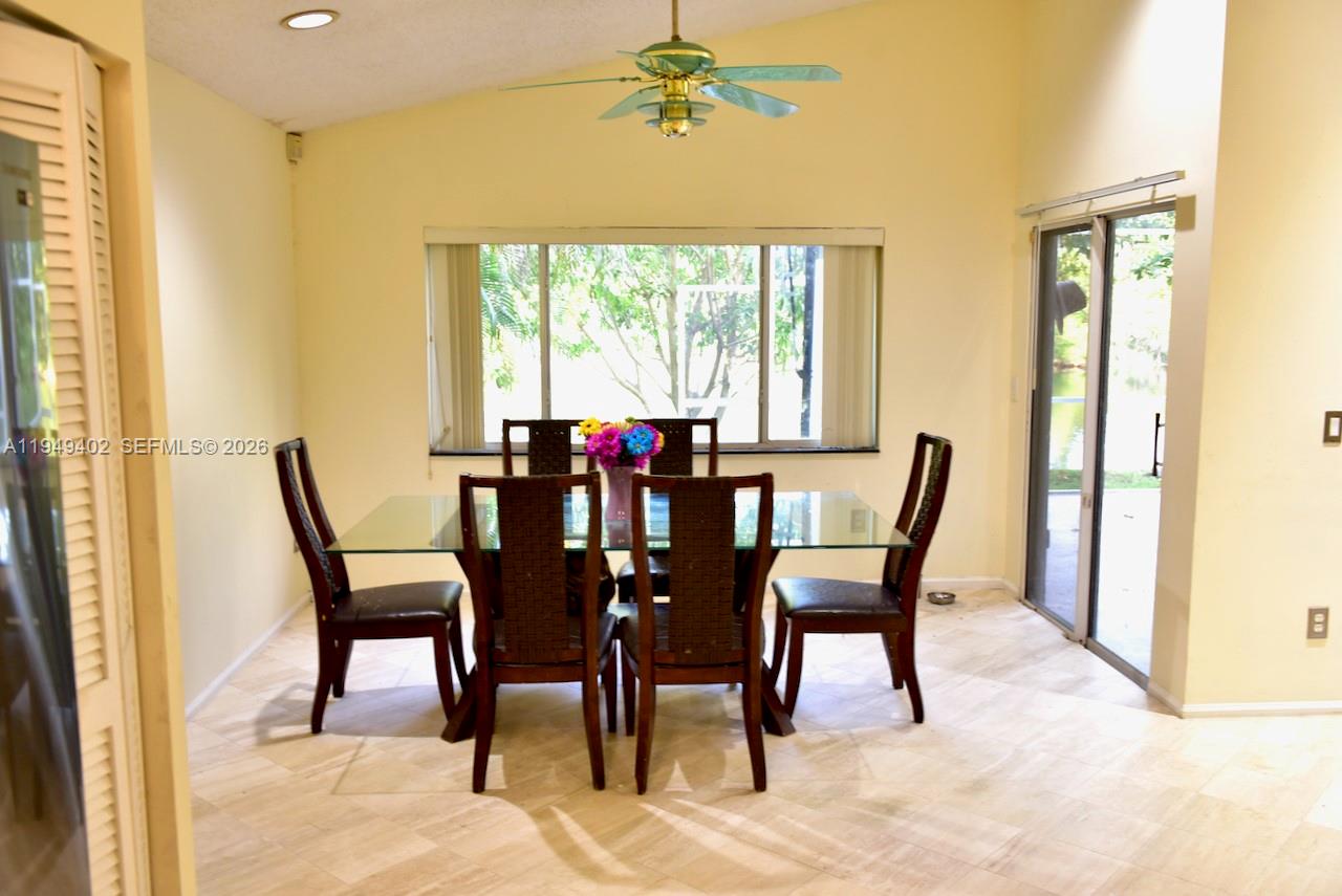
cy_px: 448
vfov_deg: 42.4
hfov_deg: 60.3
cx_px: 671
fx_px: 1156
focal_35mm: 31
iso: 1000
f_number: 4.5
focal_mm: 31
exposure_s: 1/15
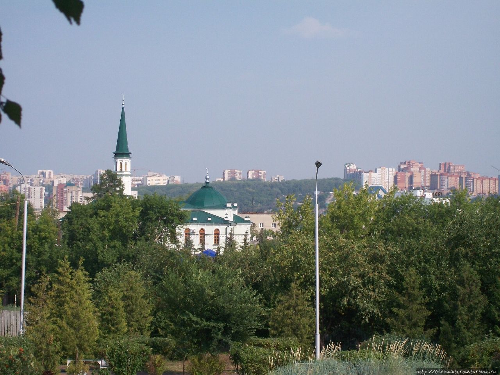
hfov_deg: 18.2
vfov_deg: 13.7
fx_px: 1560
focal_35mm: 108
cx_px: 250
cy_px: 188
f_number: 4.8
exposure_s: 1/640
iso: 80
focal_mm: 18
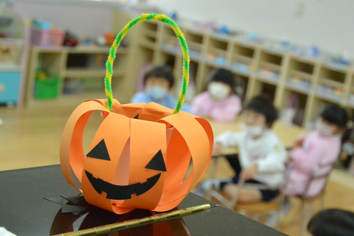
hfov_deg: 27.0
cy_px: 118
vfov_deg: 18.2
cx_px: 177
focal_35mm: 75
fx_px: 737
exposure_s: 1/160
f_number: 3.8
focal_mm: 28
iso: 1600
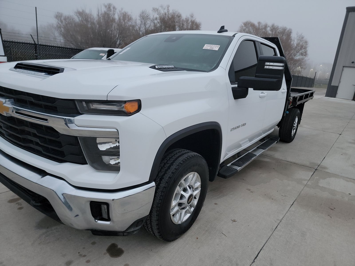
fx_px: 246
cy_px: 133
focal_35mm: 24
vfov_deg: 56.8
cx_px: 178
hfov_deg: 71.6
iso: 324
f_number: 1.8
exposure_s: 1/59
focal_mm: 6.7
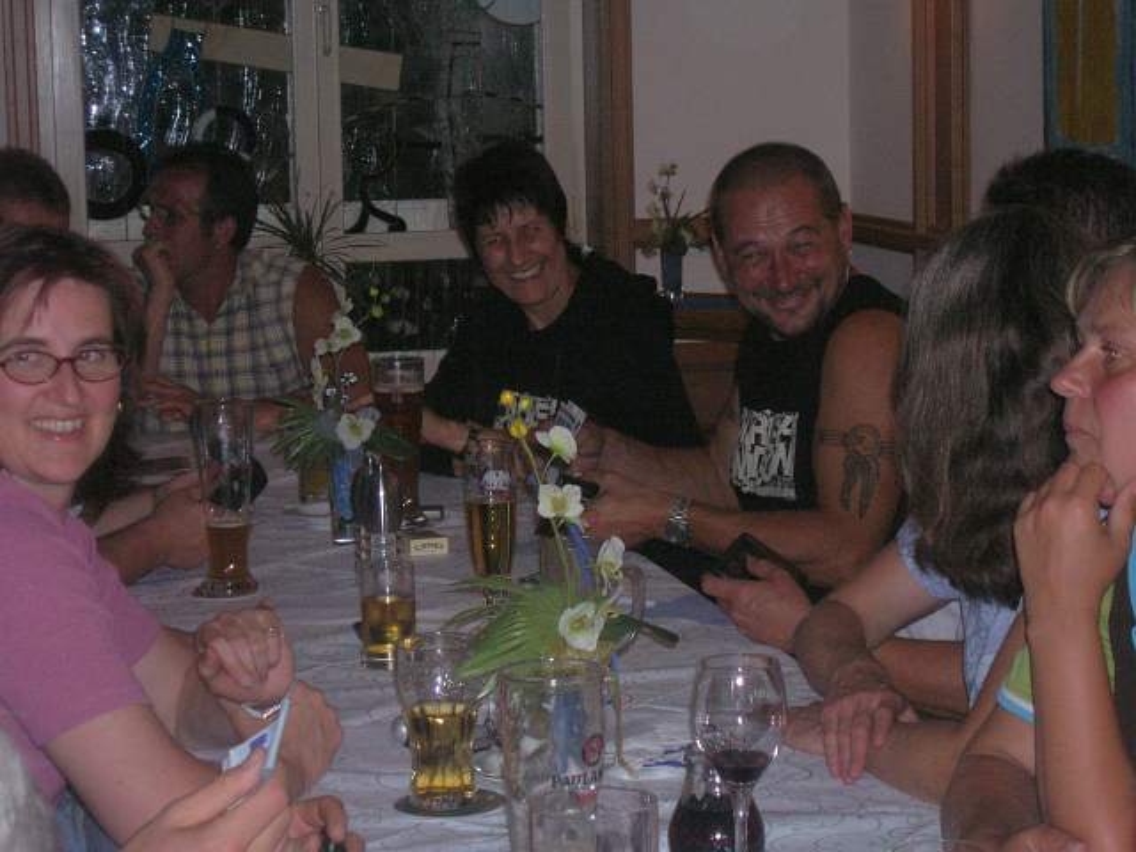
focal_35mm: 90
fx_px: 2954
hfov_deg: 21.8
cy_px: 426
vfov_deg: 16.4
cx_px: 568
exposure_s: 1/60.1
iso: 200
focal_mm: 15
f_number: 4.5
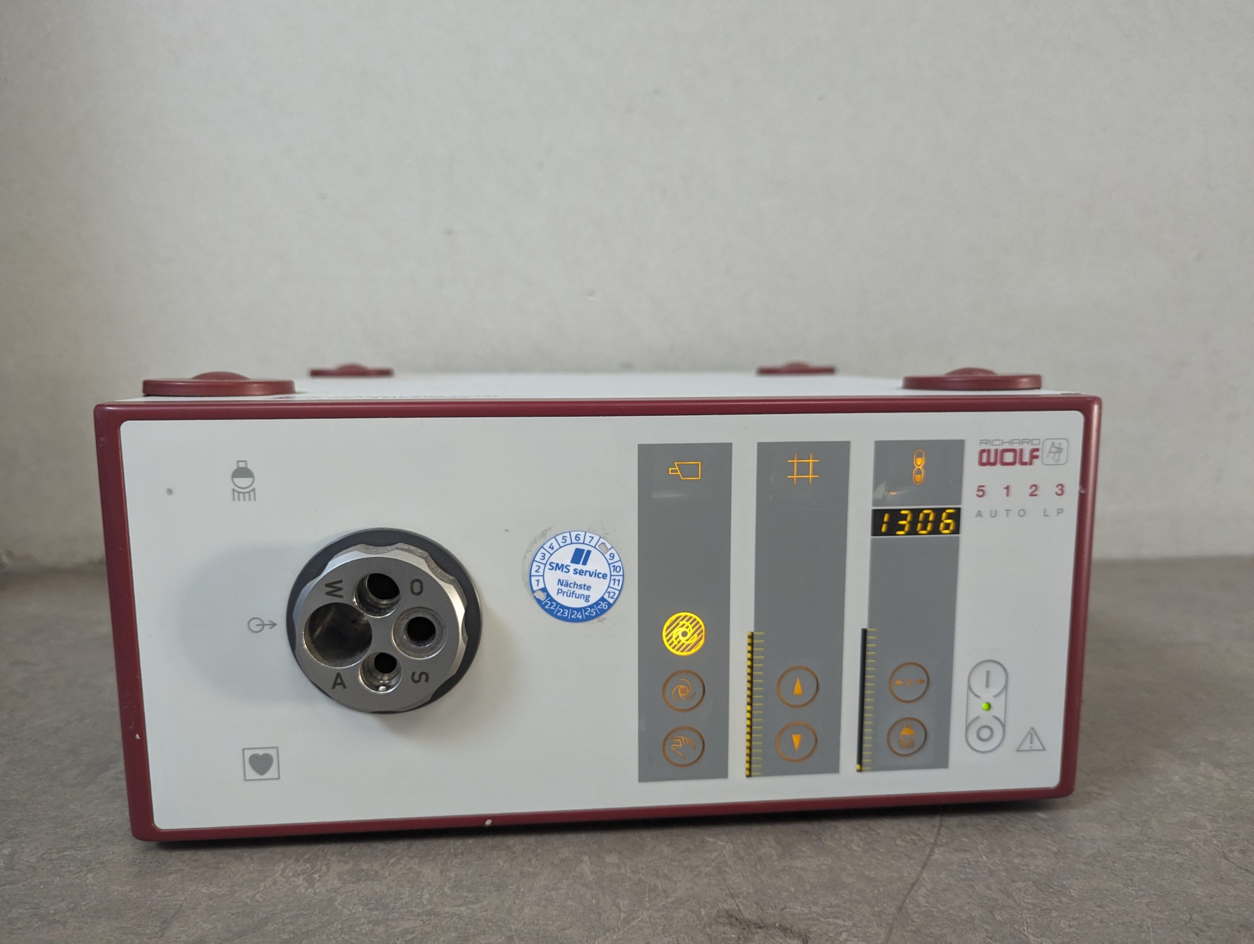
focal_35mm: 24
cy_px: 472
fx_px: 871
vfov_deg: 56.9
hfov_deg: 71.5
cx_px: 627
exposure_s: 1/50
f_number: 1.85
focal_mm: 6.81
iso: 324
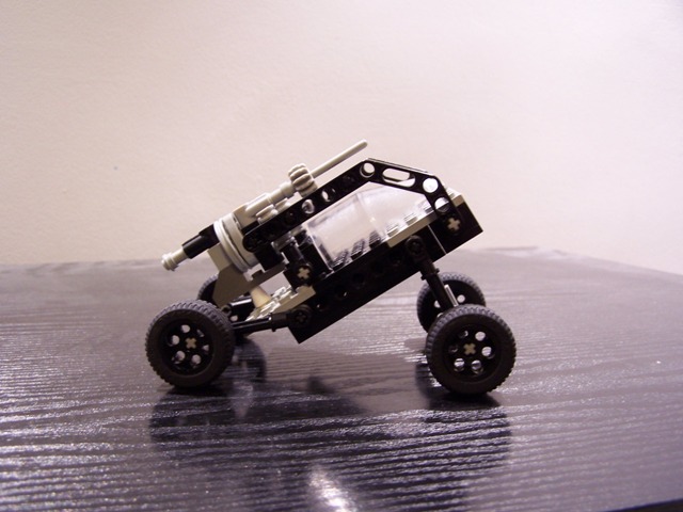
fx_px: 750
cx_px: 342
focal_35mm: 38
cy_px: 256
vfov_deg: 37.7
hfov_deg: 49.0
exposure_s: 1/8
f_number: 2.8
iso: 140
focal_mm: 6.3
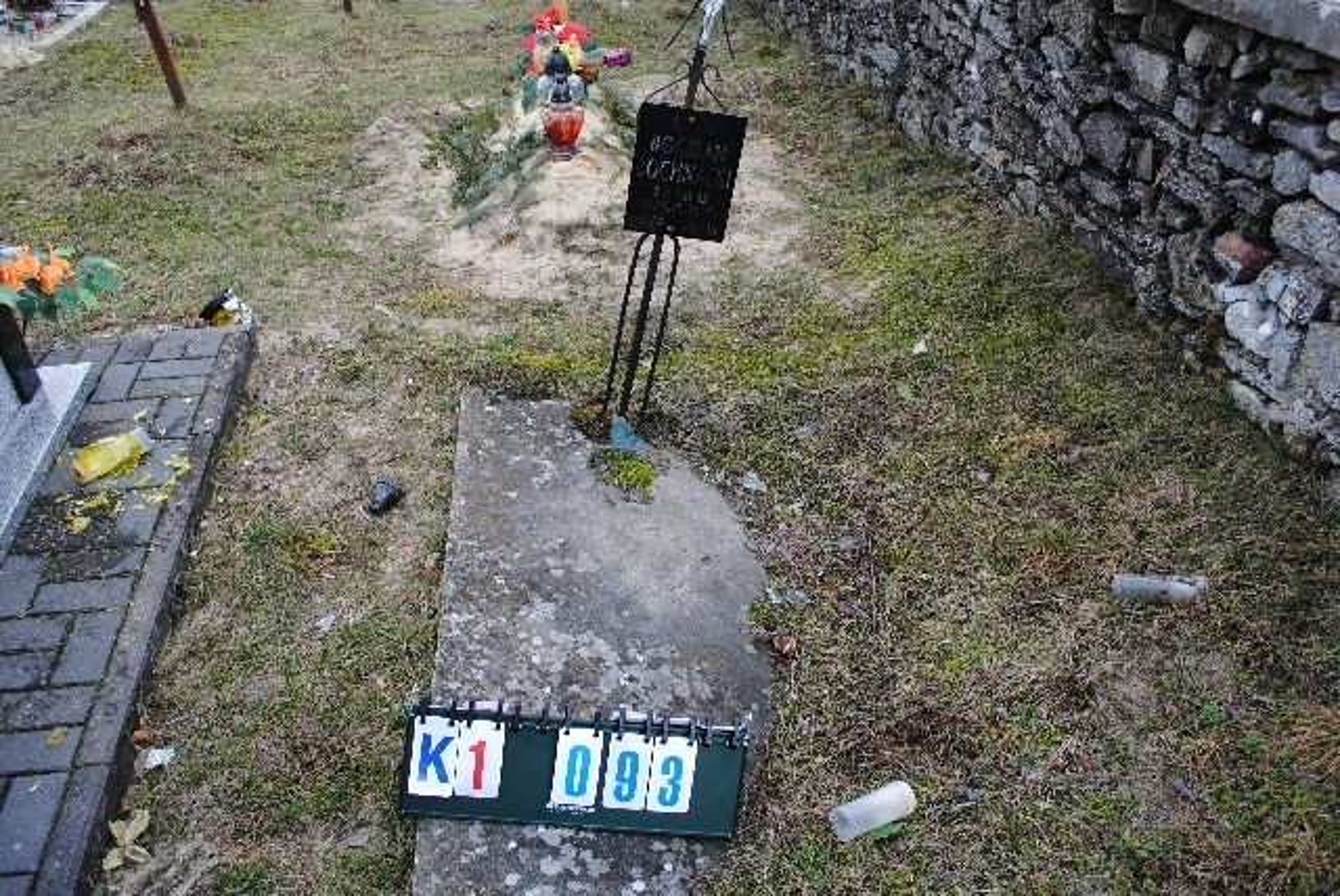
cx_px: 670
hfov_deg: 67.3
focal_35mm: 27
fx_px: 1006
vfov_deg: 48.0
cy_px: 448
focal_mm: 18
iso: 160
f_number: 5.6
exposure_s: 1/125
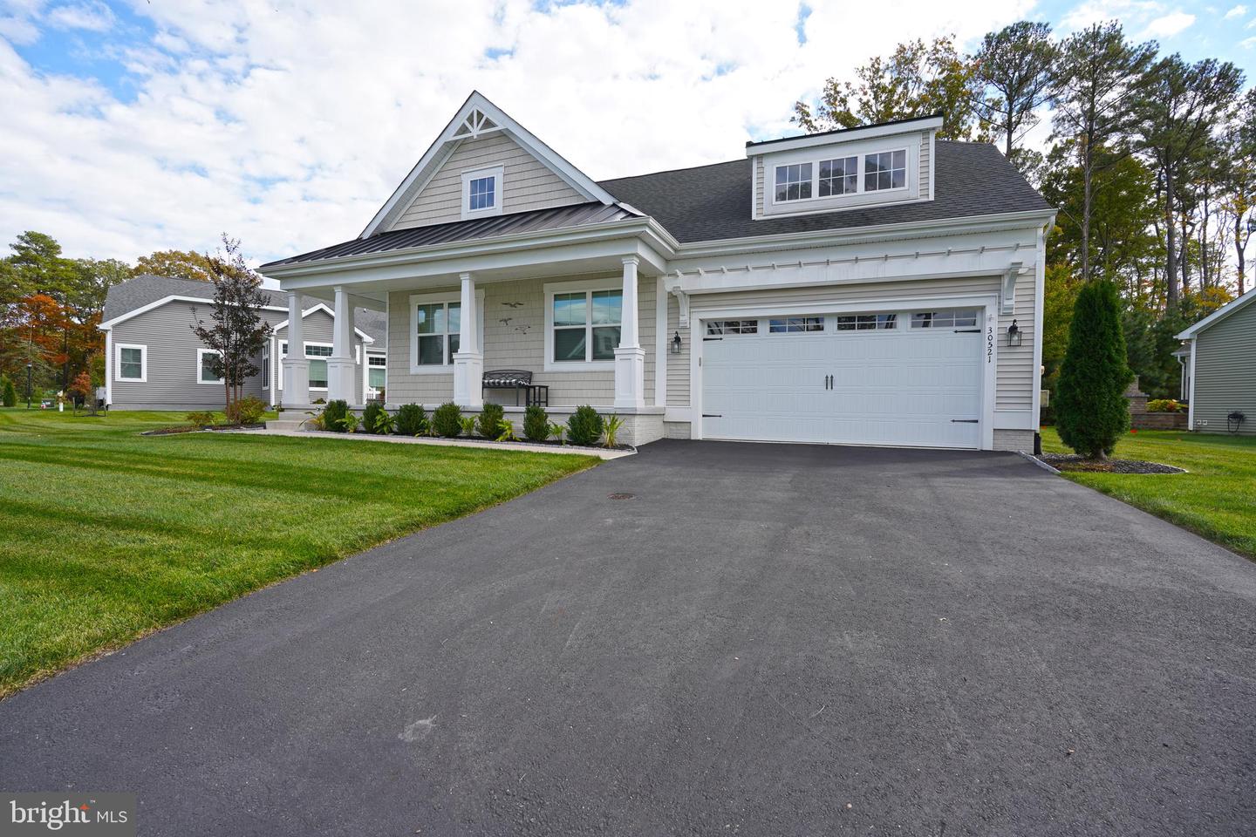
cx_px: 628
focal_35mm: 16
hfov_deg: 96.7
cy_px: 418
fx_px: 558
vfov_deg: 73.7
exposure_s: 1/160
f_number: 6.3
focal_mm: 16
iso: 100
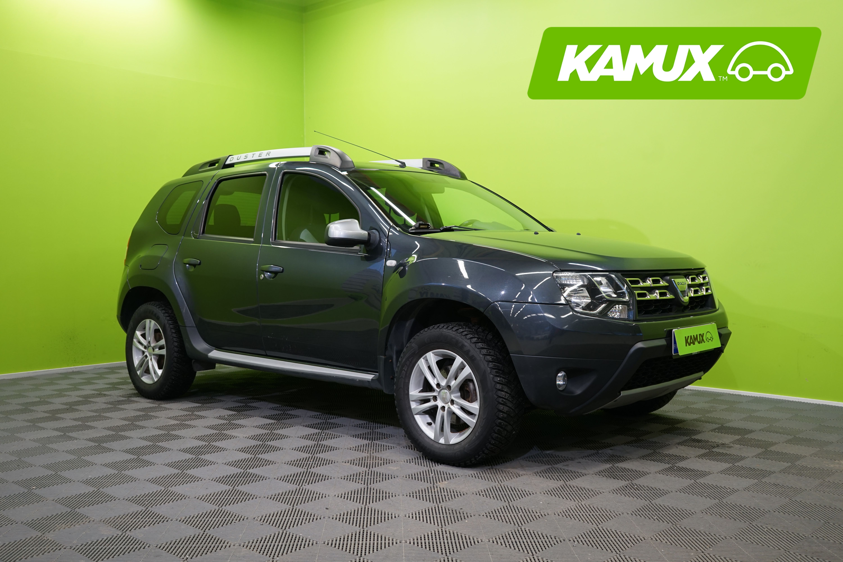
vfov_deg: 37.9
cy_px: 281
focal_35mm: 35
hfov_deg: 54.4
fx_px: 820
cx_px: 422
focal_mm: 35
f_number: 5
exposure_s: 1/30
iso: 500
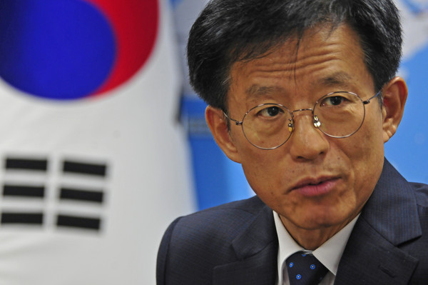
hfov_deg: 8.6
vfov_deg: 5.7
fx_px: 2851
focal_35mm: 240
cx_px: 214
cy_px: 142
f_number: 5.6
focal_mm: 160
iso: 1000
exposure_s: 1/40
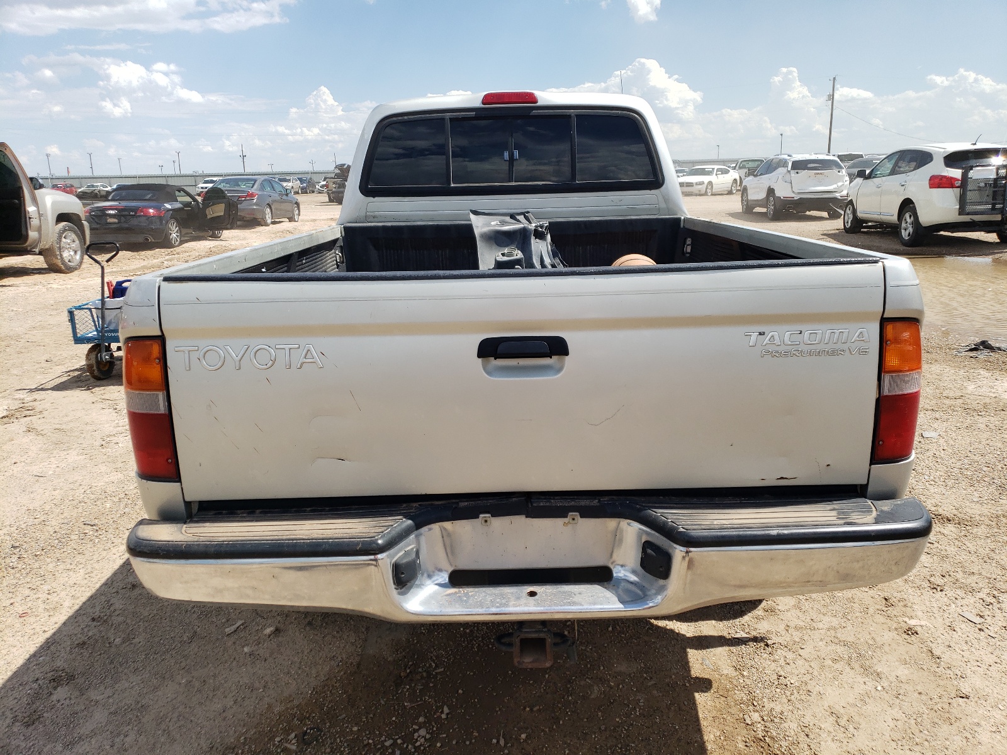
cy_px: 378
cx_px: 504
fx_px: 756
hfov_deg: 67.3
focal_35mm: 26
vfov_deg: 53.1
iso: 50
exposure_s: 1/3333
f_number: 1.5
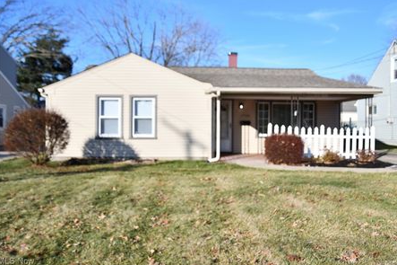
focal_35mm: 35
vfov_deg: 37.8
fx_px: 386
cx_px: 220
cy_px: 120
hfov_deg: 54.3
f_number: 3.5
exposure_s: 1/2500
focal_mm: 21
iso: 250
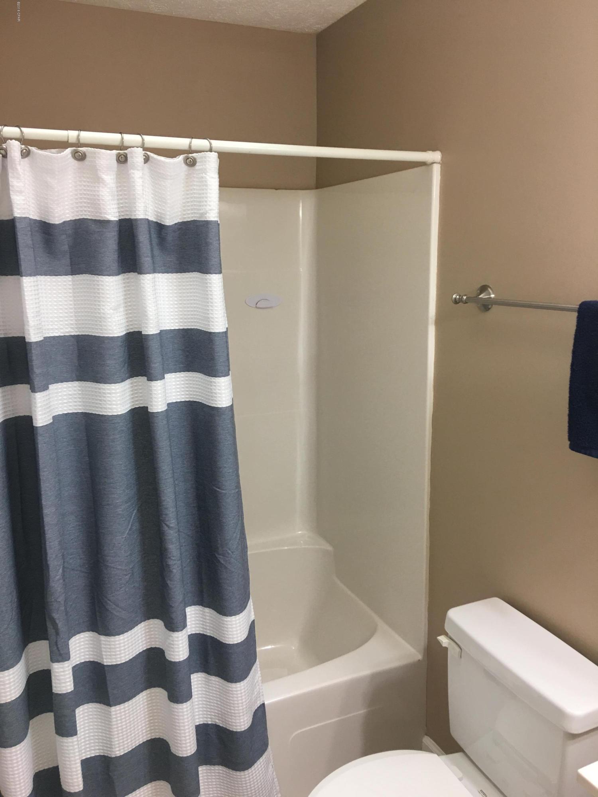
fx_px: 668
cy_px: 398
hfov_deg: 48.2
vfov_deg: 61.7
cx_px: 299
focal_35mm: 29
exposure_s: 1/15
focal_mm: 4.15
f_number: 2.2
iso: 32
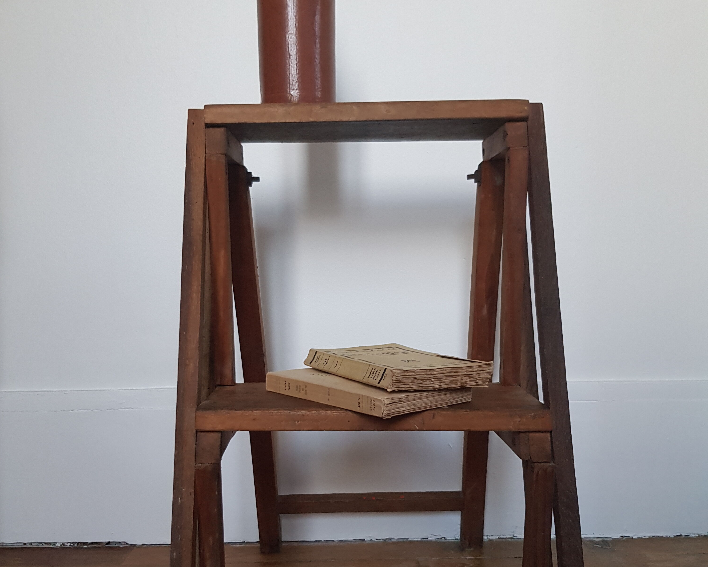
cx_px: 354
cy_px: 358
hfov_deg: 52.8
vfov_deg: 43.0
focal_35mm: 34
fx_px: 712
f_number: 1.7
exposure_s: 1/60
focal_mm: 4.2
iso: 200
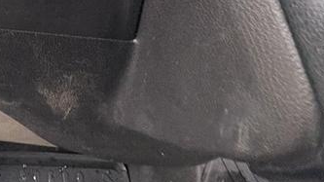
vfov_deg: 22.3
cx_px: -54
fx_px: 352
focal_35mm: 41
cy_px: -110
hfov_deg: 38.4
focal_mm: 2.22
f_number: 2.2
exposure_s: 1/87
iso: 200
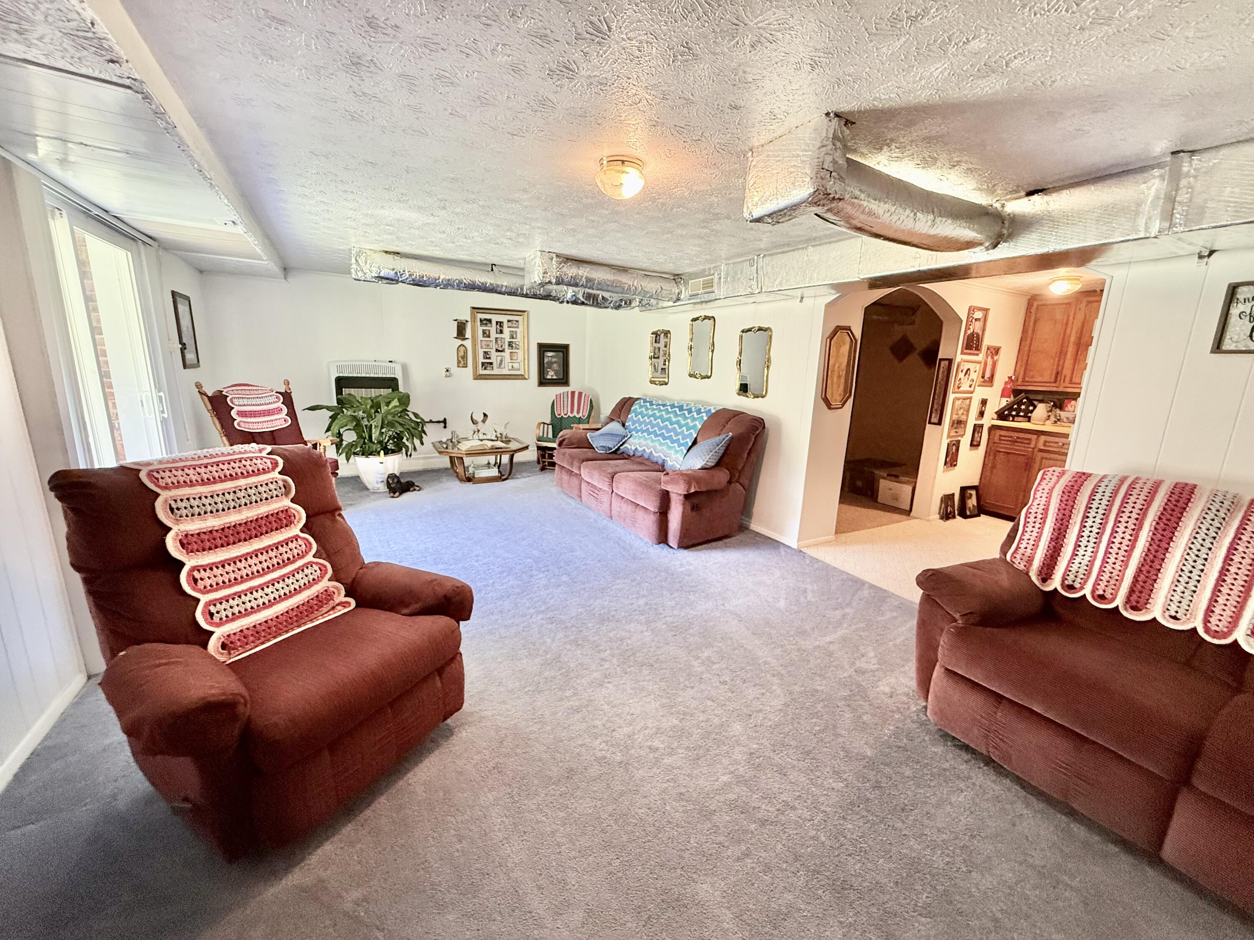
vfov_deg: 85.7
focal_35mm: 14
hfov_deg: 102.1
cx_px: 627
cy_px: 470
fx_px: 507
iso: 320
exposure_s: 1/60
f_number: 2.2
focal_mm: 2.22
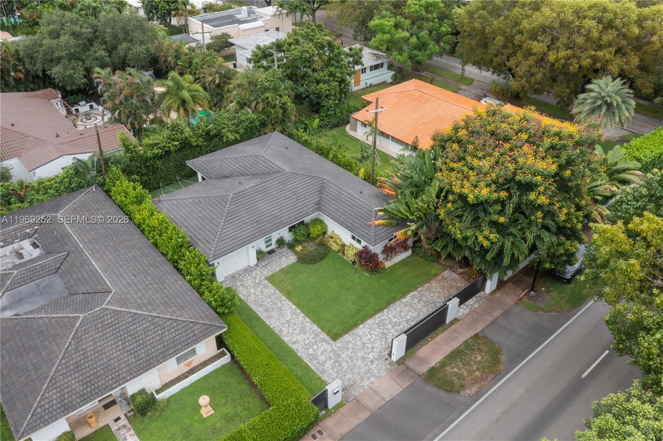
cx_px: 332
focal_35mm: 28
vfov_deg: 46.4
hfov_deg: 65.5
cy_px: 220
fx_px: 515
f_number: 9
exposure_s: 1/100
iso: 100
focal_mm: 10.26
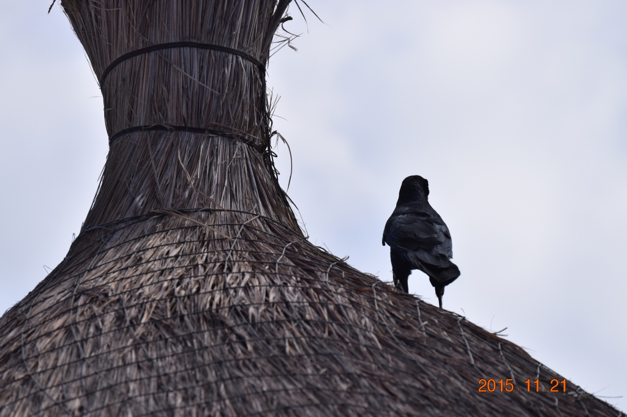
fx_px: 4570
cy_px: 208
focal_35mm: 262
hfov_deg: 7.8
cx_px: 314
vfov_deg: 5.2
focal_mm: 175
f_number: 8
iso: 400
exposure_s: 1/2000
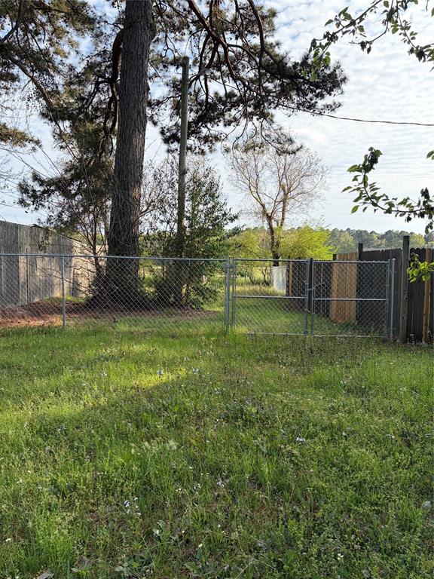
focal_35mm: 26
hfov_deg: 53.1
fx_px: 435
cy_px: 290
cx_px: 217
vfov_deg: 67.3
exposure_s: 1/1799
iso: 64
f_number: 1.6
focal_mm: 5.96
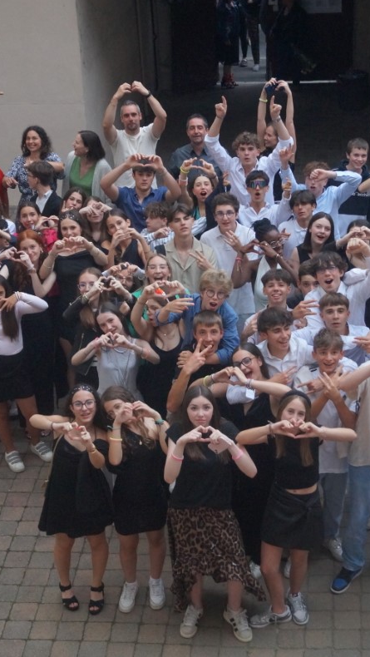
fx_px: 1080
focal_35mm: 62
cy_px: 326
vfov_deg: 33.8
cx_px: 214
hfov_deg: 19.4
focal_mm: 26
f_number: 4.5
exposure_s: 1/160
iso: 2000
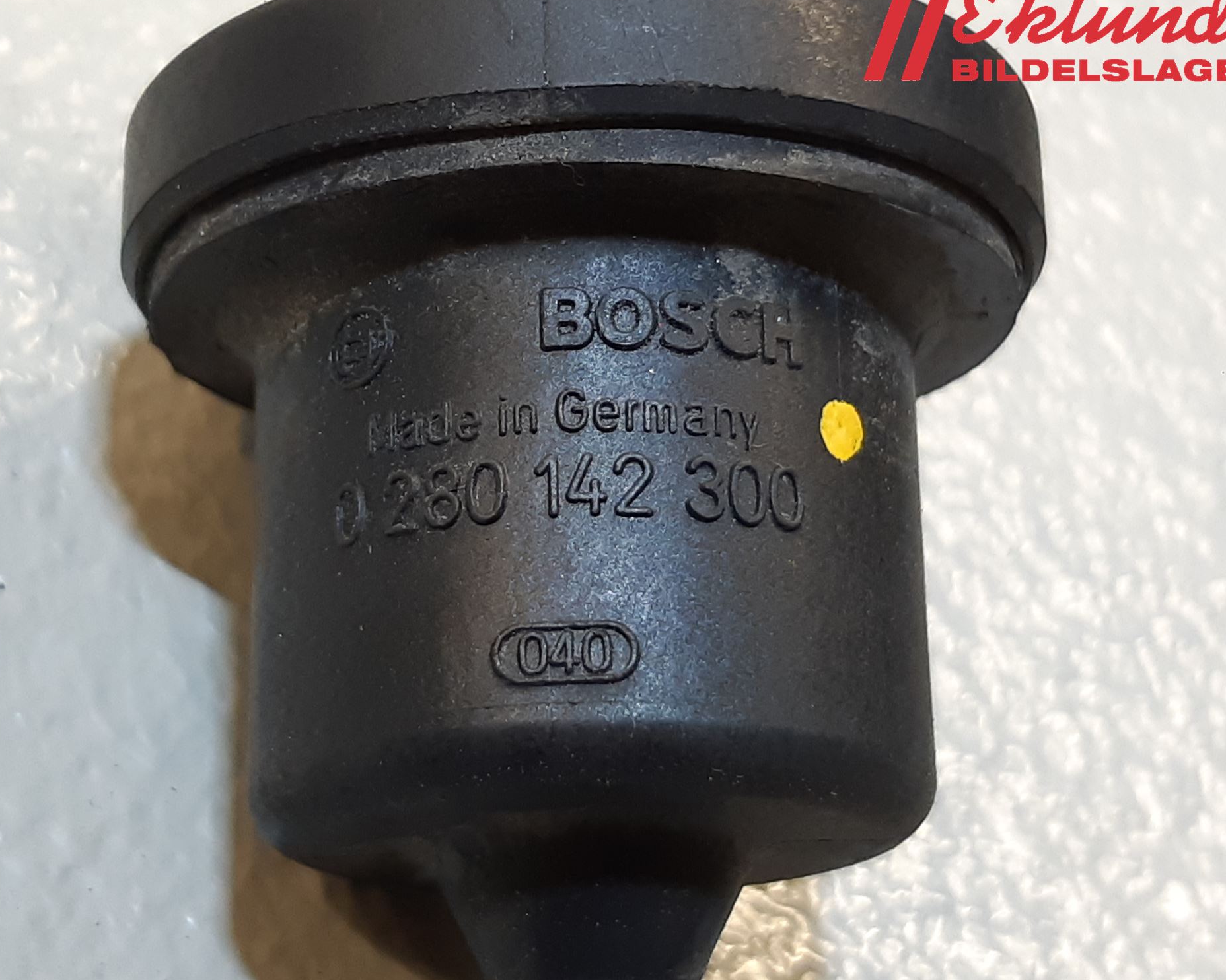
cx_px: 593
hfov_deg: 62.2
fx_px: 1016
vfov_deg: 51.5
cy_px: 476
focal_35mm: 28
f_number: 1.7
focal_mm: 3.93
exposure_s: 1/50
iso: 100
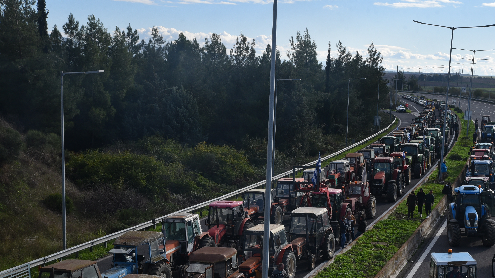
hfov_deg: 35.8
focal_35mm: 58
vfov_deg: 20.5
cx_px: 315
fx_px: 761
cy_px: 228
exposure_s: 1/640
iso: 400
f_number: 10
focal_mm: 40
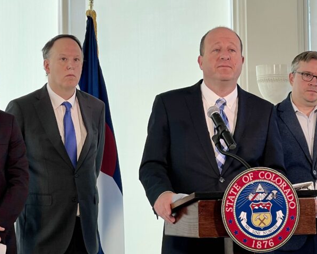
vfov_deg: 12.0
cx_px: 154
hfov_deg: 14.9
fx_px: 1210
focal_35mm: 129
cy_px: 143
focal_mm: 9
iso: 32
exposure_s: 1/140
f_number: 2.8
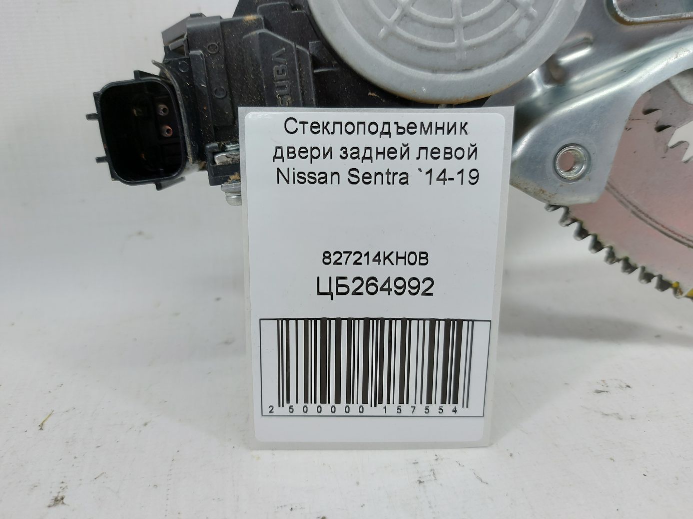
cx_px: 346
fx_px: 480
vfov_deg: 56.8
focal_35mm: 24
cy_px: 260
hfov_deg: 71.6
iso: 80
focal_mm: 5.23
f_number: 1.8
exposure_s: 1/50
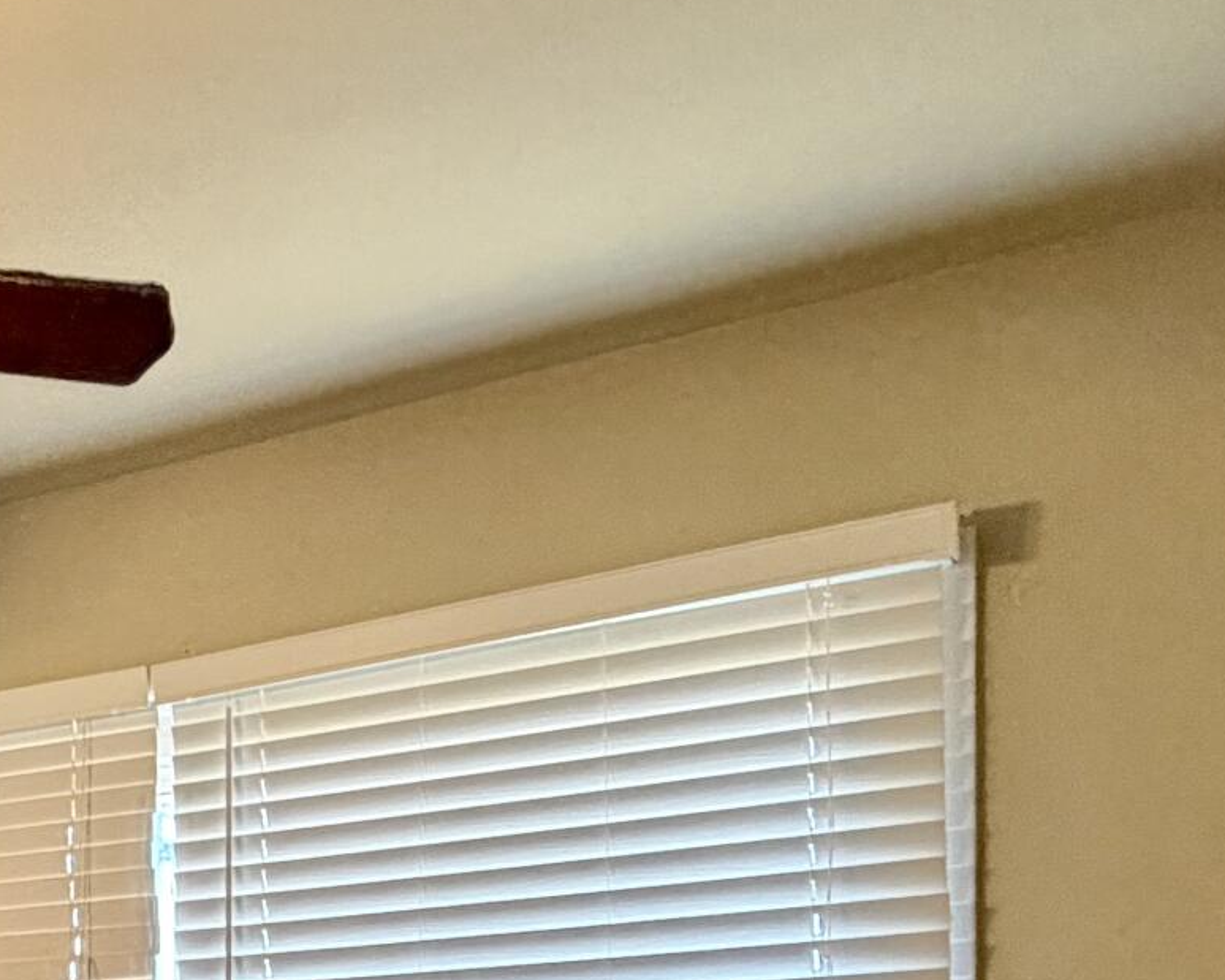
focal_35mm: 53
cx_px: -429
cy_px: 1175
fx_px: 1921
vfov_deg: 25.6
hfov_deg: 28.1
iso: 320
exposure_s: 1/60
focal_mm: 2.22
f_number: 2.2
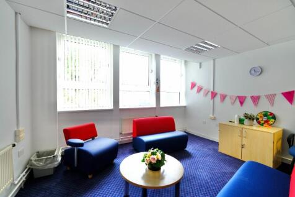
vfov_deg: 77.3
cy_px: 98
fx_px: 123
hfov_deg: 100.4
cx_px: 148
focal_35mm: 15
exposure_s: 1/20
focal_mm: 10
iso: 160
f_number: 4
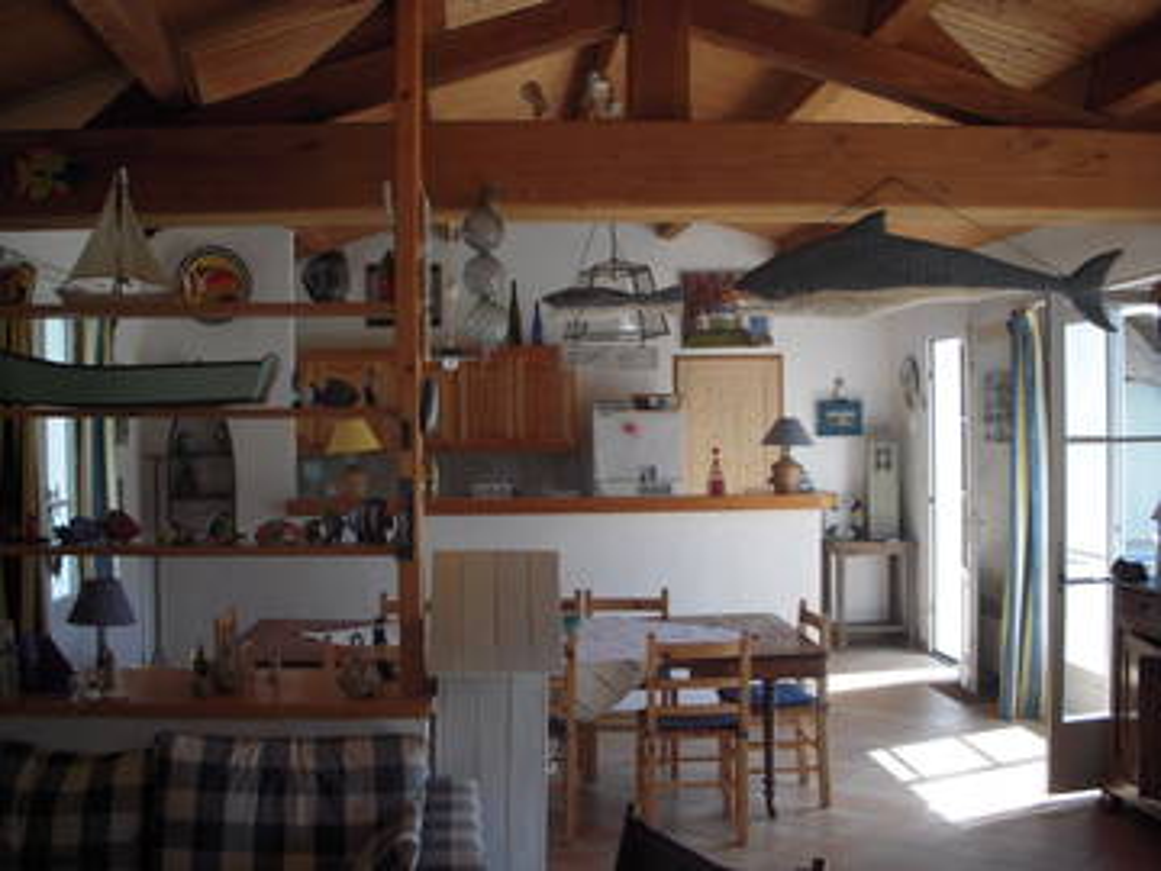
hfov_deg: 49.0
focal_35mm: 38
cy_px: 436
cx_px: 580
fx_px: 1274
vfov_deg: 37.7
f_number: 3.3
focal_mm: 6.3
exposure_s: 1/125
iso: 125
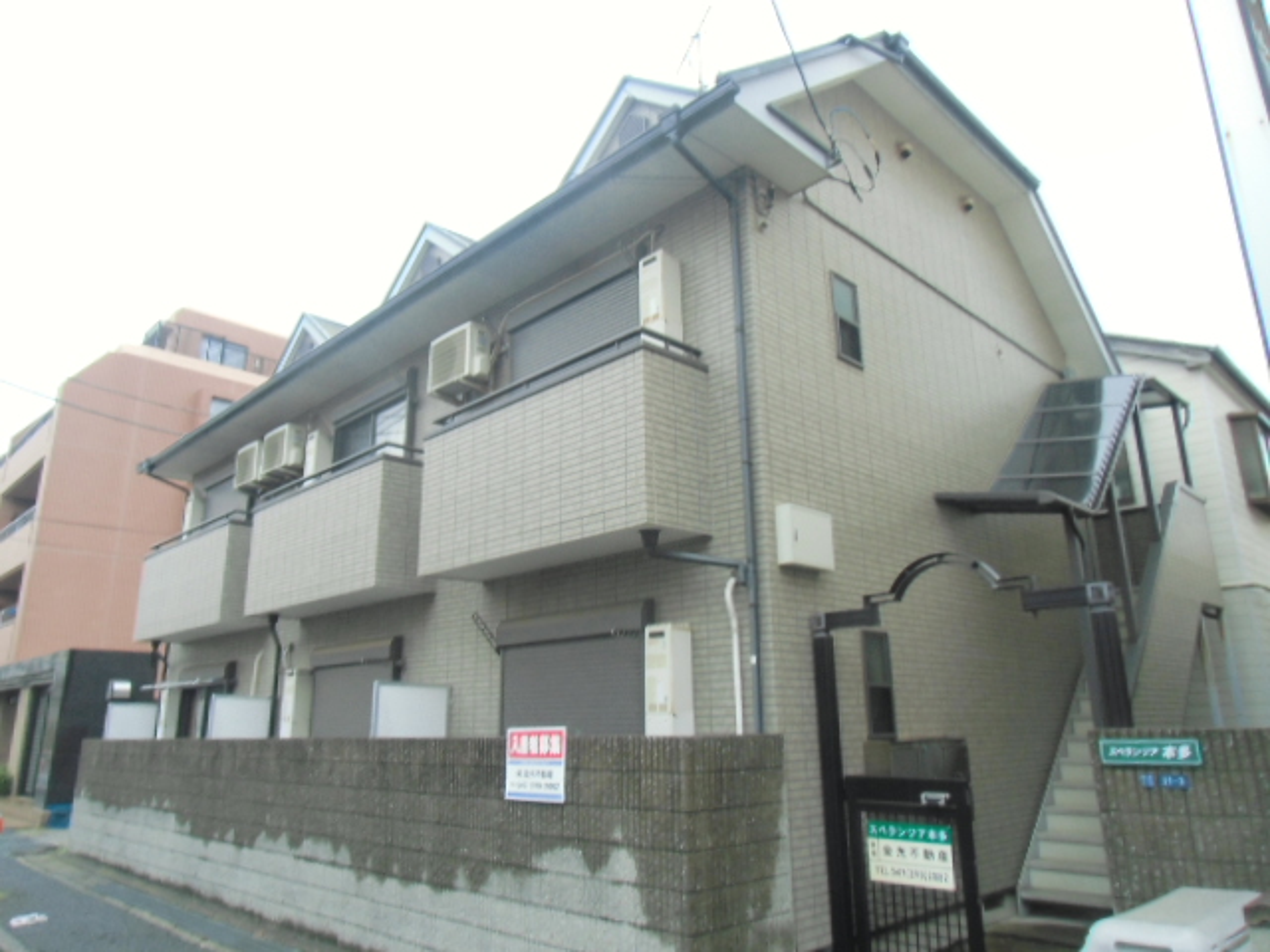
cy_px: 476
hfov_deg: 71.6
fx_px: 881
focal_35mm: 24
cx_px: 635
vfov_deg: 56.8
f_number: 3
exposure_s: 1/100
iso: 100
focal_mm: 4.24
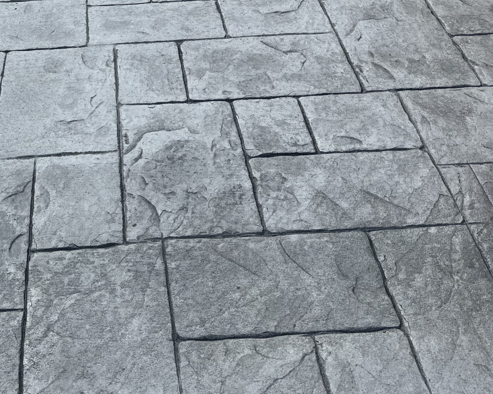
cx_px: 130
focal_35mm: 53
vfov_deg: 27.0
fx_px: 773
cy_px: -4
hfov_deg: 34.7
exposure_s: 1/2959
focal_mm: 6.76
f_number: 1.78
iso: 80
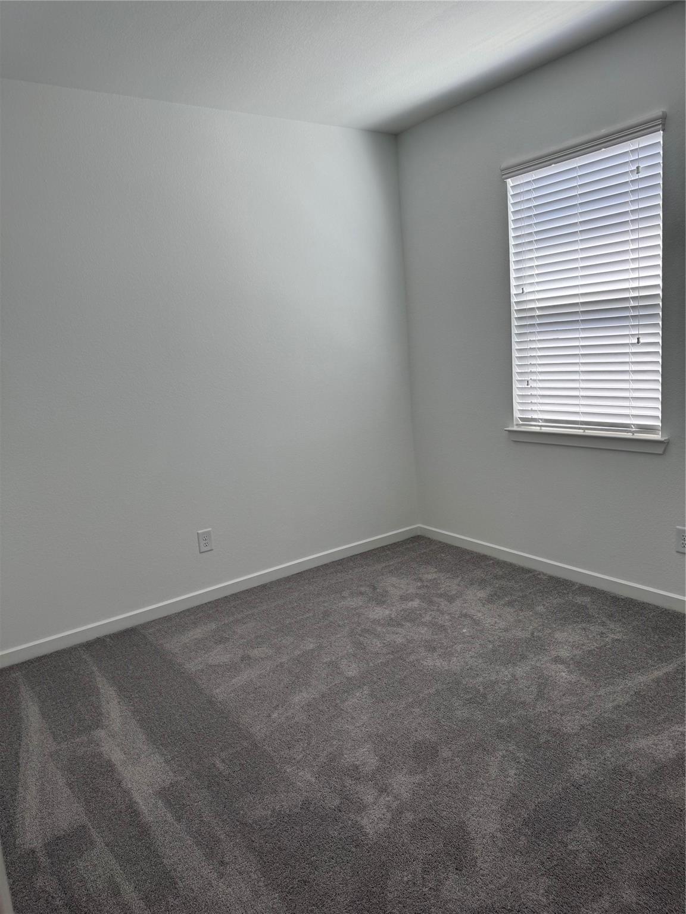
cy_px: 457
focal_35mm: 24
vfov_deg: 71.6
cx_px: 343
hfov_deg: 56.8
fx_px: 634
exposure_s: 1/120
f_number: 1.78
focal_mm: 6.76
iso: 80
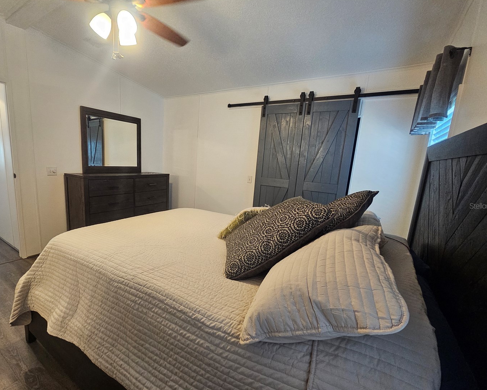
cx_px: 216
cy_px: 206
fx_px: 216
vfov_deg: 84.0
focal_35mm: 15
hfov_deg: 96.4
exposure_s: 1/60
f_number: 2.2
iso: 320
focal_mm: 2.2
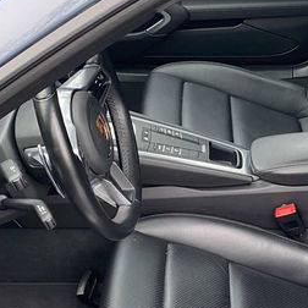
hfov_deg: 24.5
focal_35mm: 70
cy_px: 188
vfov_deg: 24.6
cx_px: 213
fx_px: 705
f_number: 1.8
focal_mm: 4.25
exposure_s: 1/60
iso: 200
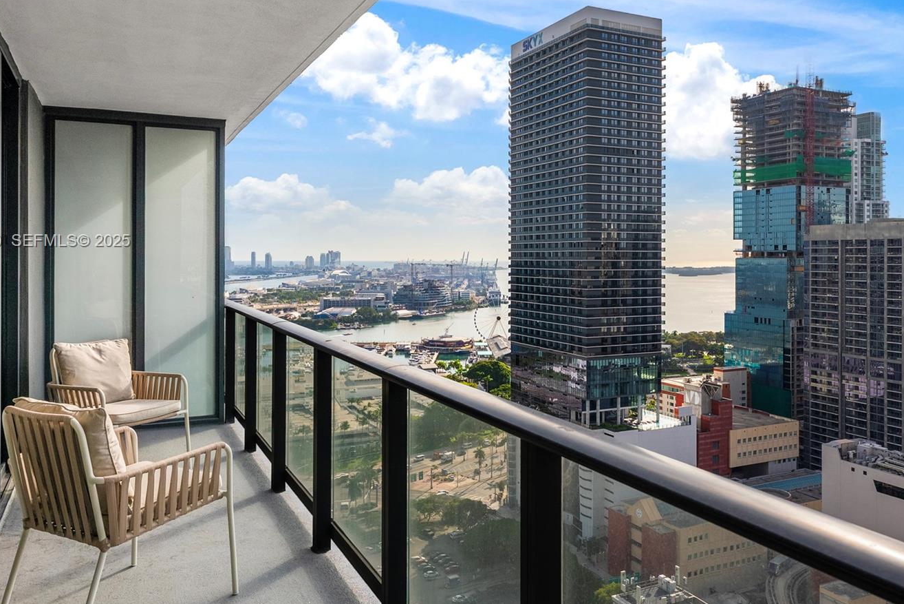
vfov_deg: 46.2
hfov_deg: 65.4
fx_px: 703
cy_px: 242
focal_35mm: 28
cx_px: 466
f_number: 8
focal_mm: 23
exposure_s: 1/800
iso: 200
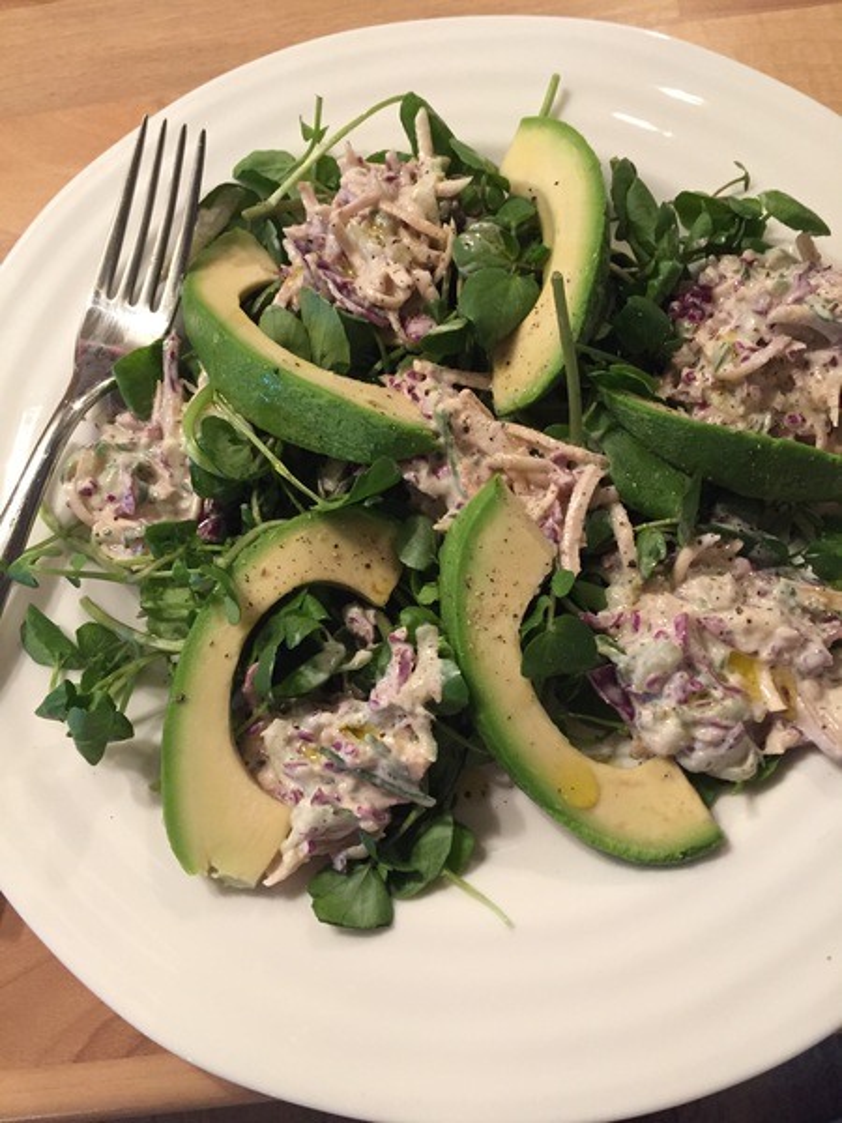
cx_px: 421
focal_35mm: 29
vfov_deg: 61.7
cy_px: 562
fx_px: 941
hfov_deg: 48.2
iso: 320
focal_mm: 4.15
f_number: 2.2
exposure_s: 1/33
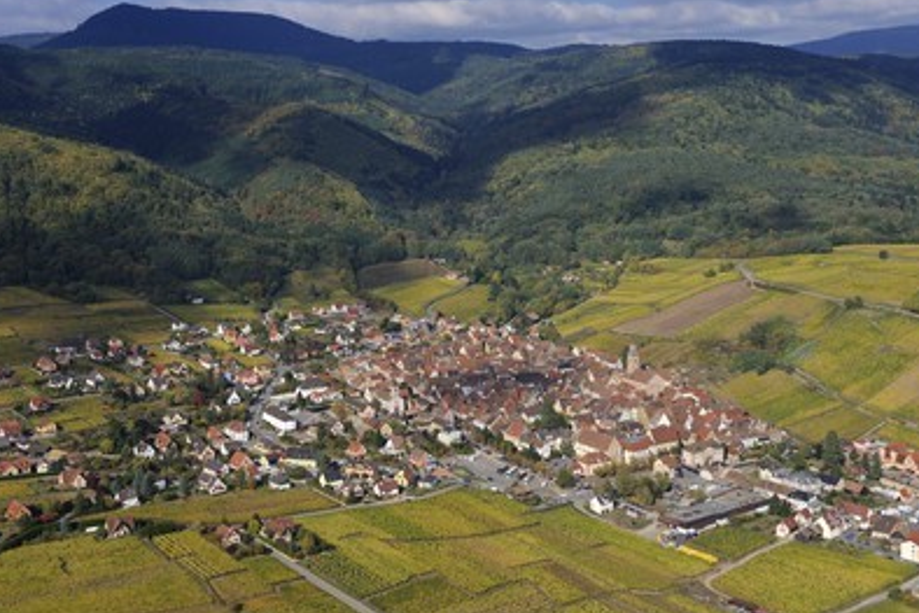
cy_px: 294
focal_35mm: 48
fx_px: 1226
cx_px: 436
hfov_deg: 41.1
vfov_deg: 28.1
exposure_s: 1/640
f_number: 8
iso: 200
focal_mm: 45
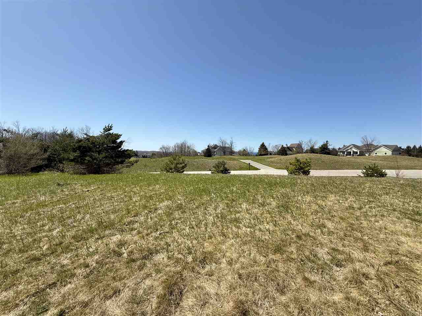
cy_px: 158
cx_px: 211
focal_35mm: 14
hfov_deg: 102.1
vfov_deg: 85.7
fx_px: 171
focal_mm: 2.22
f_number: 2.2
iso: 50
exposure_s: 1/2611
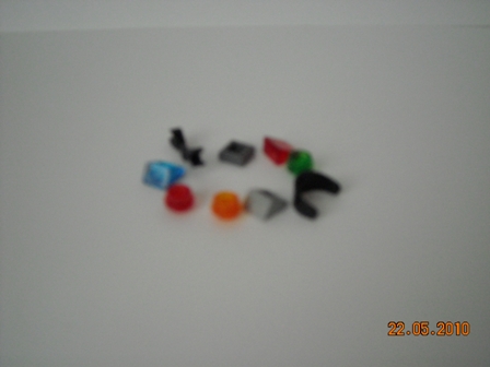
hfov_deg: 42.9
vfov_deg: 32.9
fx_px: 623
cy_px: 184
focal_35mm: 44
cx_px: 245
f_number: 3.1
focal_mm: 7.1
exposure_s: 1/38
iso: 400
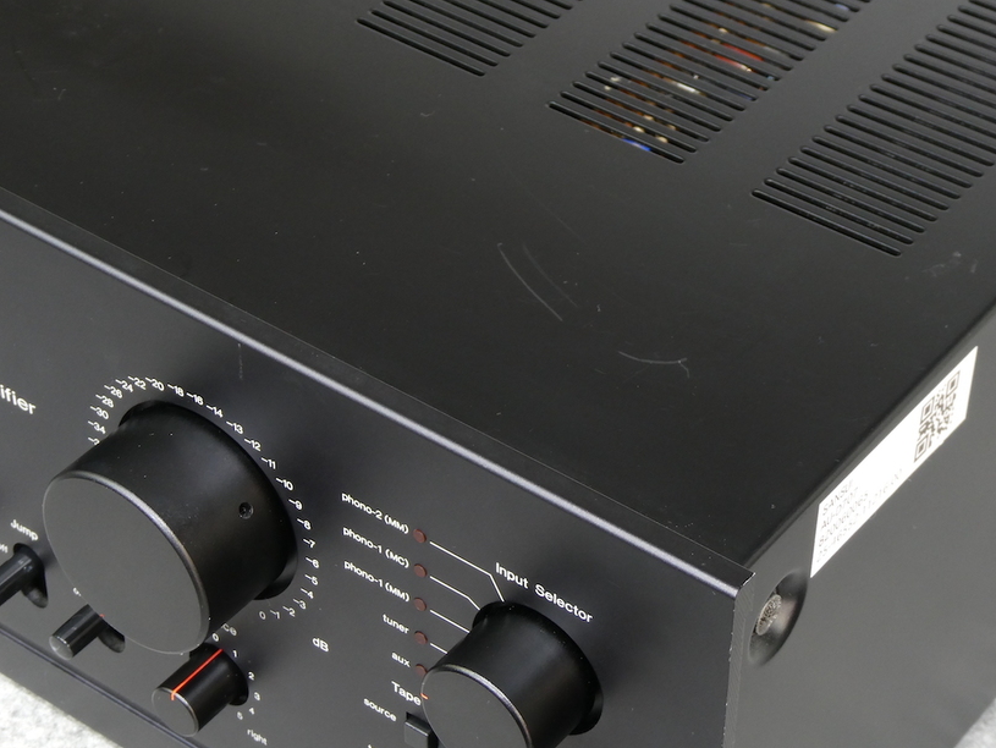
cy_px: 422
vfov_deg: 15.9
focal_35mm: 93
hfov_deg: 21.1
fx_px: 2677
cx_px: 472
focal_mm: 14.1
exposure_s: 1/2.5
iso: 200
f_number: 4.7
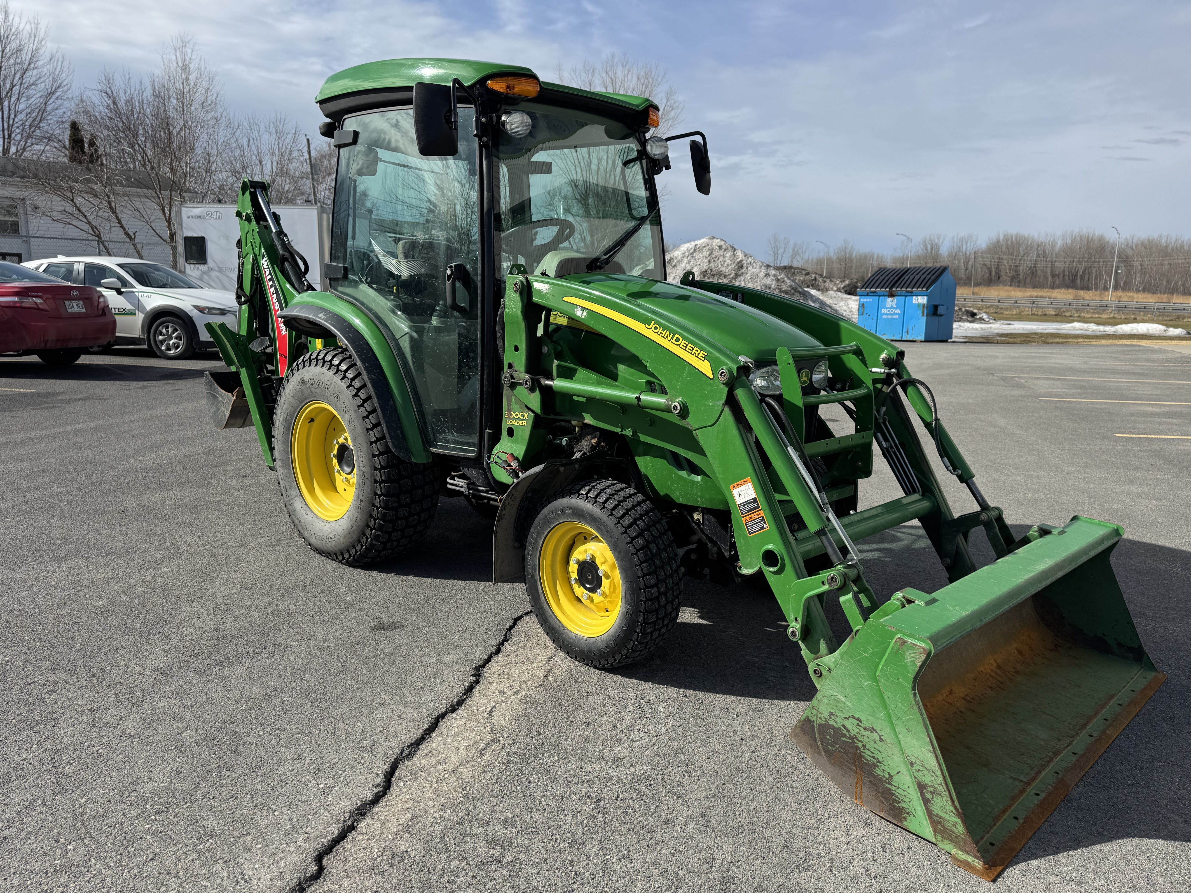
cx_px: 637
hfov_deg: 67.2
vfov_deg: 53.0
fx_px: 894
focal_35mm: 26
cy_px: 464
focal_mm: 6.76
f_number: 1.78
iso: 80
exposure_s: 1/4950
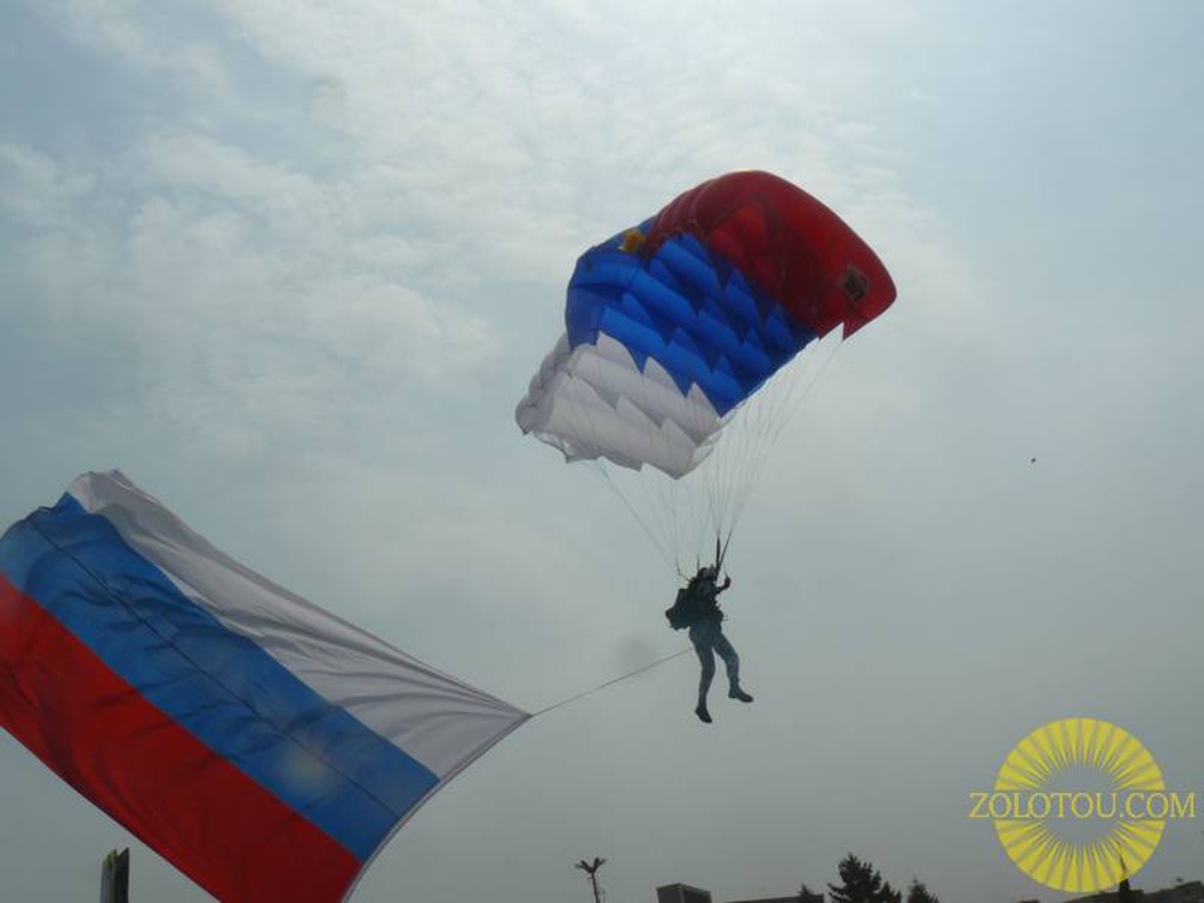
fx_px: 1252
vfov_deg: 39.7
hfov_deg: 51.4
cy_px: 452
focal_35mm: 36
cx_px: 602
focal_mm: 6
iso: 100
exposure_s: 1/1300
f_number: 8
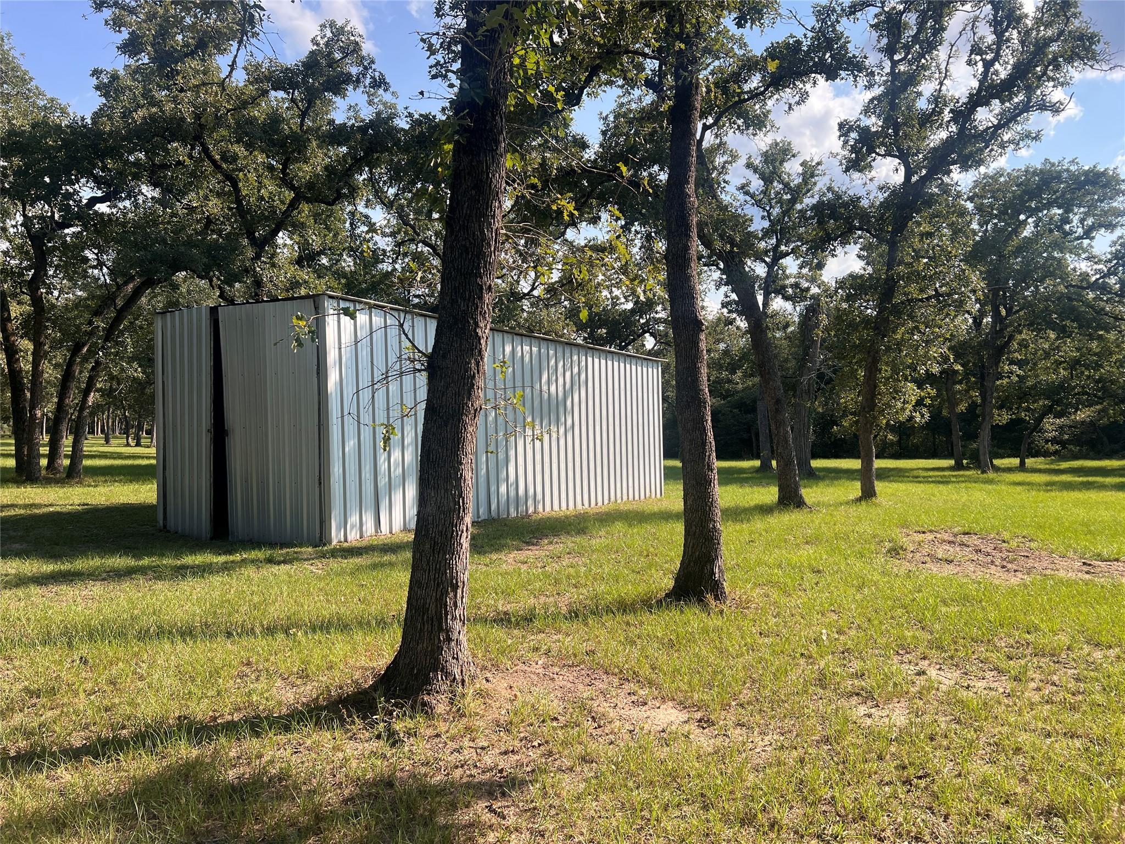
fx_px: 845
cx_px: 562
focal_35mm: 26
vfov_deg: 53.1
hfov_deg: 67.3
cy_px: 422
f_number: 1.5
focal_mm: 5.7
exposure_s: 1/2165
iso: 50
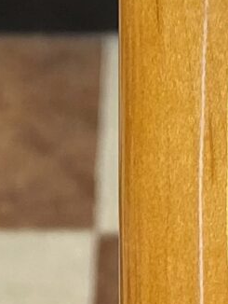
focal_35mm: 204
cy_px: -817
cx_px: 185
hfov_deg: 7.3
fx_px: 1789
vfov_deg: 7.5
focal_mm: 4.25
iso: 125
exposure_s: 1/100
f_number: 1.8
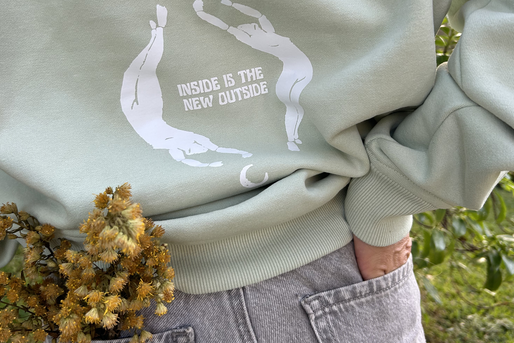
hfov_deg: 51.9
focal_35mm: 37
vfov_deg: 35.7
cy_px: 122
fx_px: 528
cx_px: 262
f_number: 1.5
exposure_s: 1/225
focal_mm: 5.7
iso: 40
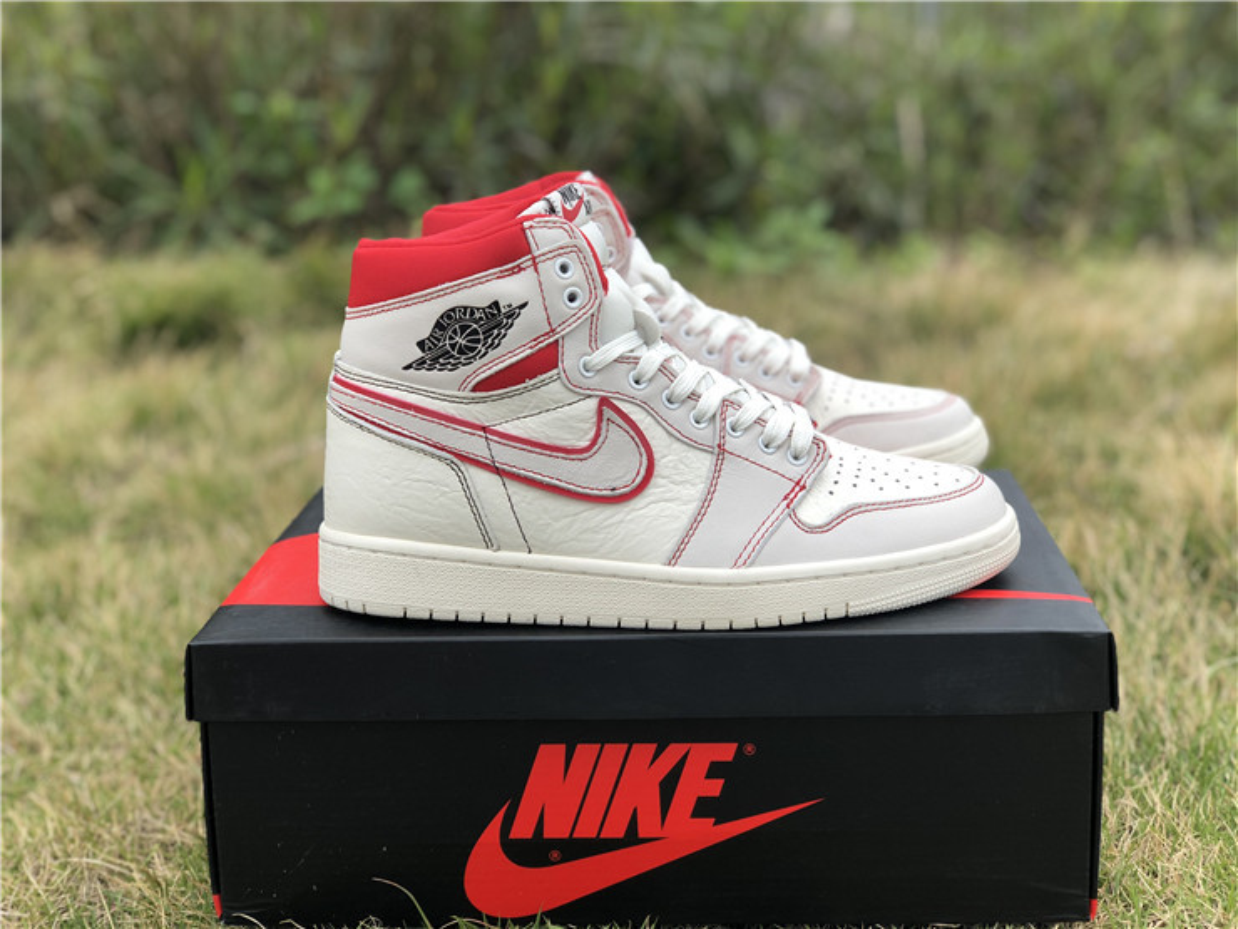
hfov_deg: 36.8
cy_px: 464
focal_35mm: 52
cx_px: 619
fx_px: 1860
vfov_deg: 28.0
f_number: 2.4
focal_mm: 6
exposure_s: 1/120
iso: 16
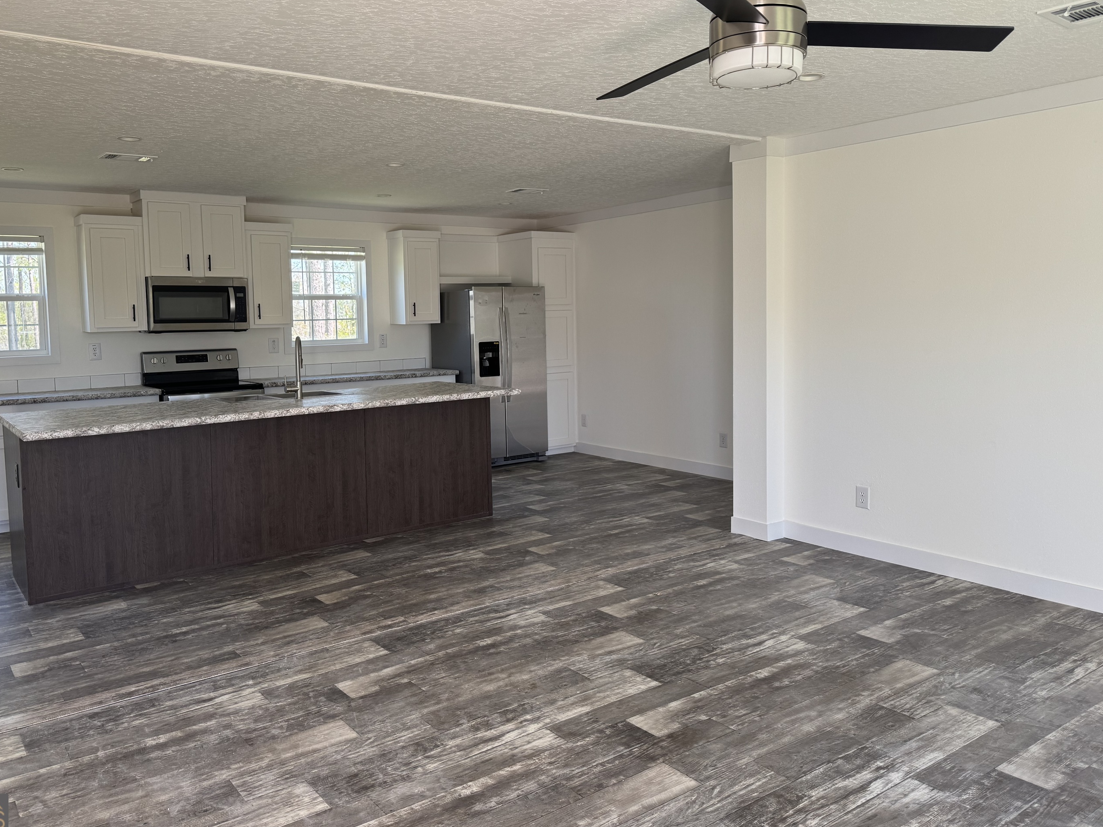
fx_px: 860
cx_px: 490
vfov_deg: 51.3
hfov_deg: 65.1
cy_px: 375
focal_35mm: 27
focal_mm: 6.76
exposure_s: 1/121
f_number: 1.78
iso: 64
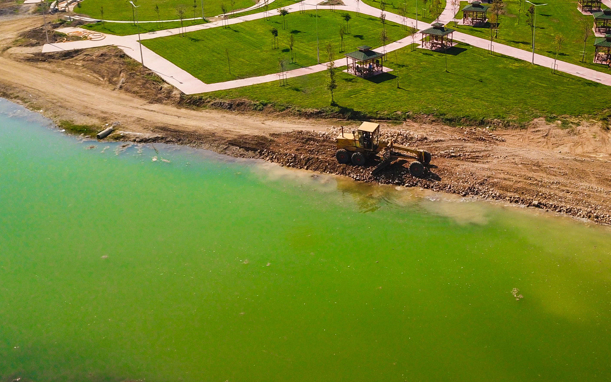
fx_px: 649
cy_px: 80
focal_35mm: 39
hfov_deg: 49.6
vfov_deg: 31.9
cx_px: 399
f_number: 2.2
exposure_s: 1/2008
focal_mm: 4.73
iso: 100
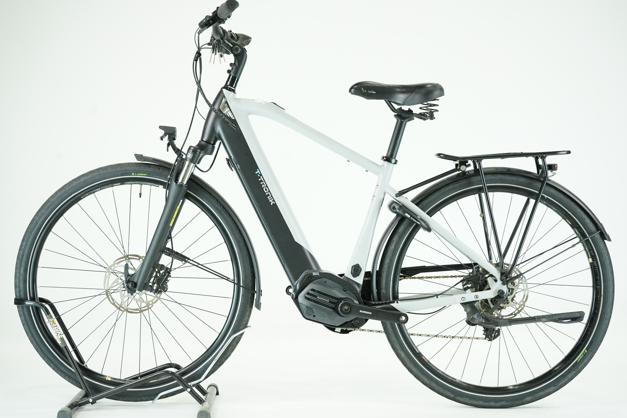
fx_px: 993
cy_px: 209
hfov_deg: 35.1
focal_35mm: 57
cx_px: 314
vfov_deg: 23.8
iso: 3200
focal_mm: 57
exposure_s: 1/200
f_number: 6.3
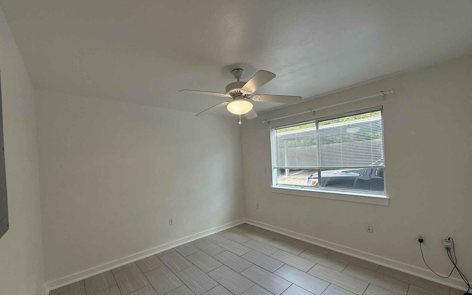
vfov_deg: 74.6
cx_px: 234
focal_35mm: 15
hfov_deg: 101.5
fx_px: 193
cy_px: 163
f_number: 2.2
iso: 100
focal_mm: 2.22
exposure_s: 1/120
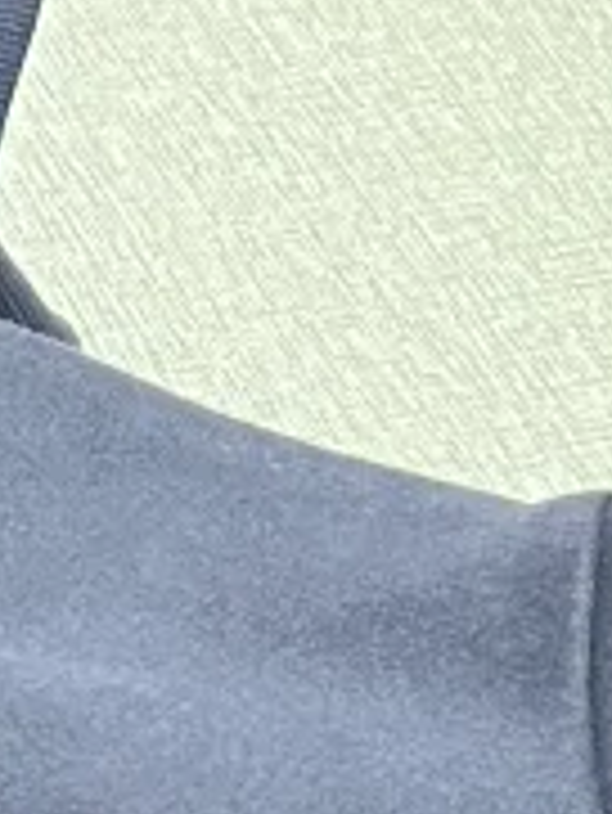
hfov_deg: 6.8
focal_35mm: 207
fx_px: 4874
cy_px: 1183
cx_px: -850
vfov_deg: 9.3
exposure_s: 1/50
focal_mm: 5.7
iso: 400
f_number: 1.5
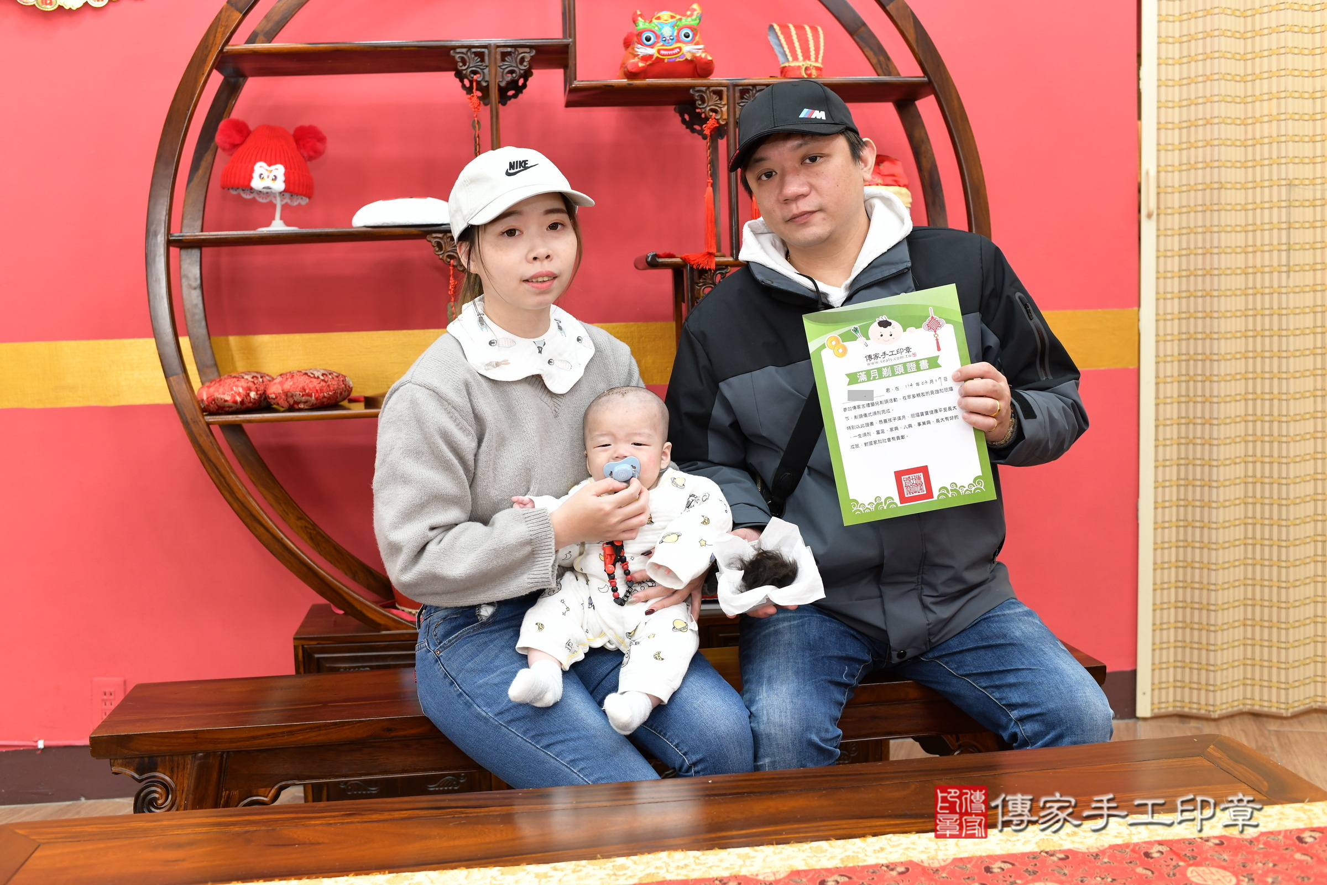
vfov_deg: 37.9
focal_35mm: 35
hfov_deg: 54.4
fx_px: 1290
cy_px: 442
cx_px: 664
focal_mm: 35
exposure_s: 1/200
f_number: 4.5
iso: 800
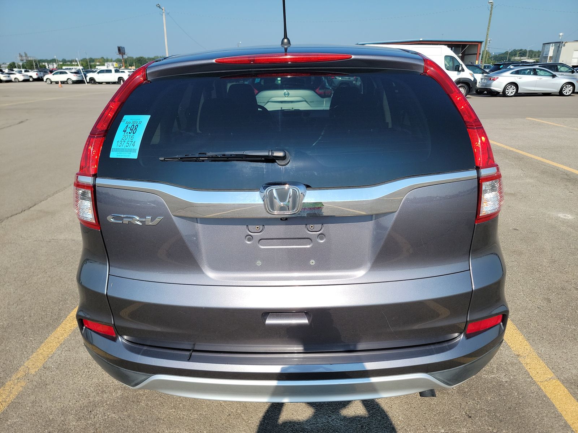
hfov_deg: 71.6
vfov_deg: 56.8
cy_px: 216
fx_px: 401
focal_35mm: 24
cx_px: 289
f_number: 1.8
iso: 50
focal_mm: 6.7
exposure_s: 1/829
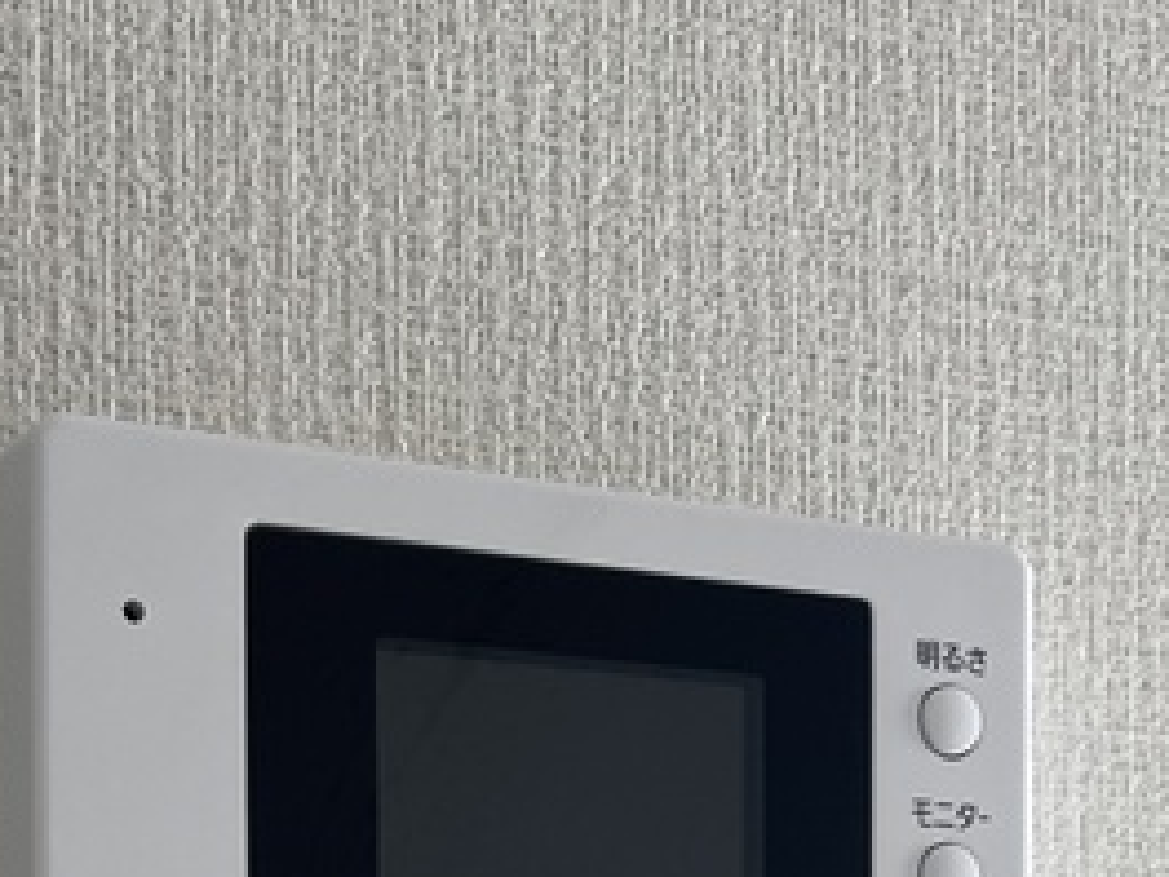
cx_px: 511
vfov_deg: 18.6
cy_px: 1360
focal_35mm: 69
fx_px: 2330
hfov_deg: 28.1
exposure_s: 1/100
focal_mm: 4.2
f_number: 1.6
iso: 100
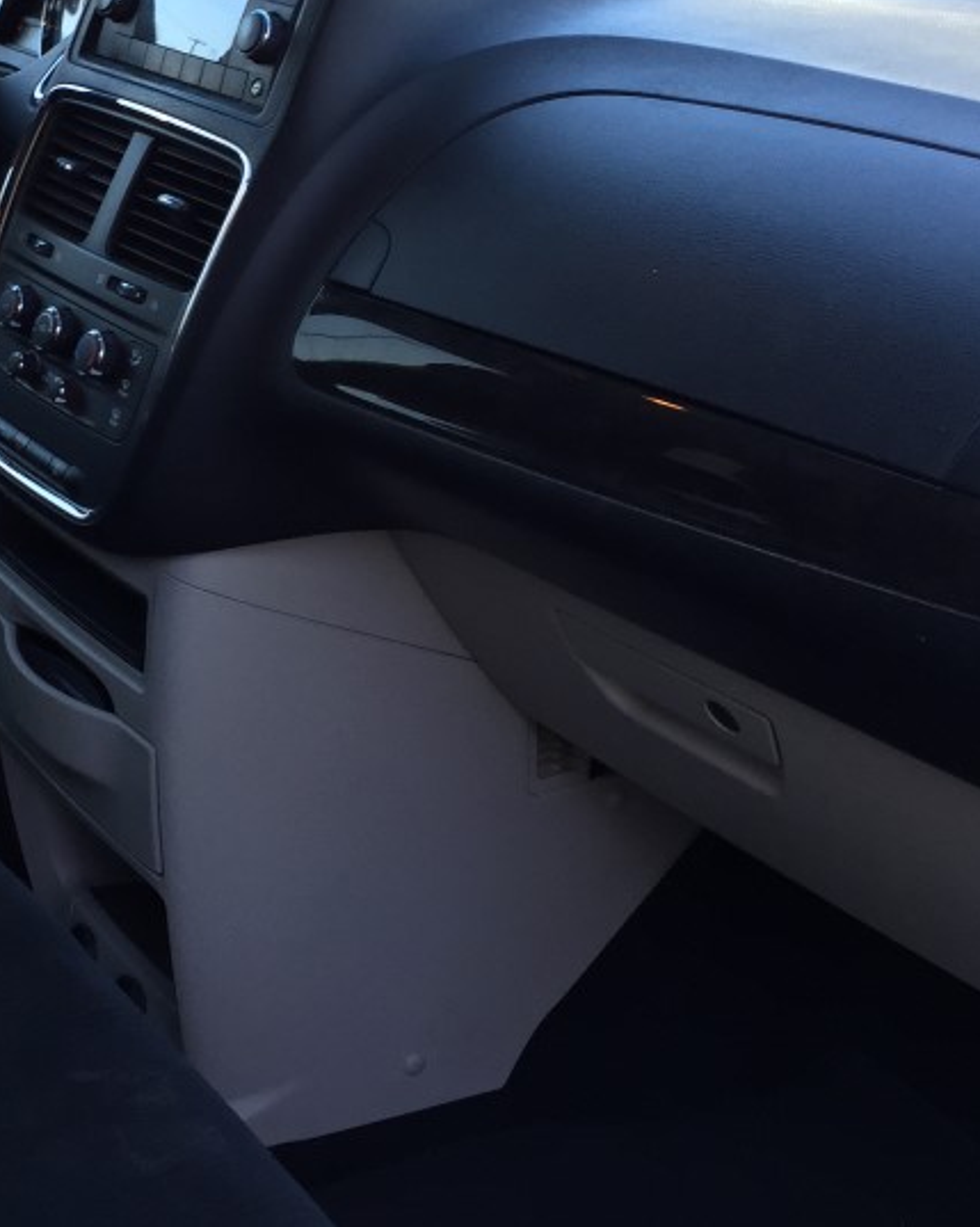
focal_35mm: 54
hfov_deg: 26.9
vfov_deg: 34.3
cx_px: 57
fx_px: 1959
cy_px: 356
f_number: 2.2
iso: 50
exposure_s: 1/120
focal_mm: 4.15
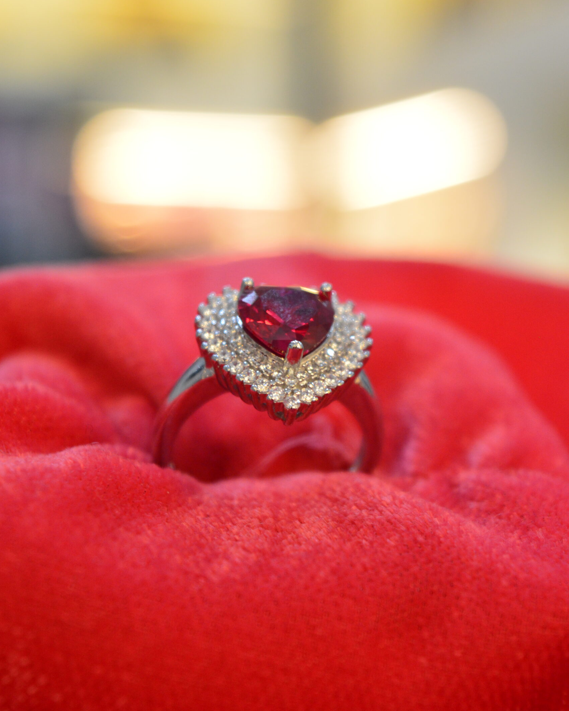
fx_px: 1970
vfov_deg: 20.5
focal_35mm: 94
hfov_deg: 16.4
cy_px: 356
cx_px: 285
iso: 800
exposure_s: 1/60
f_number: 6.3
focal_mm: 55
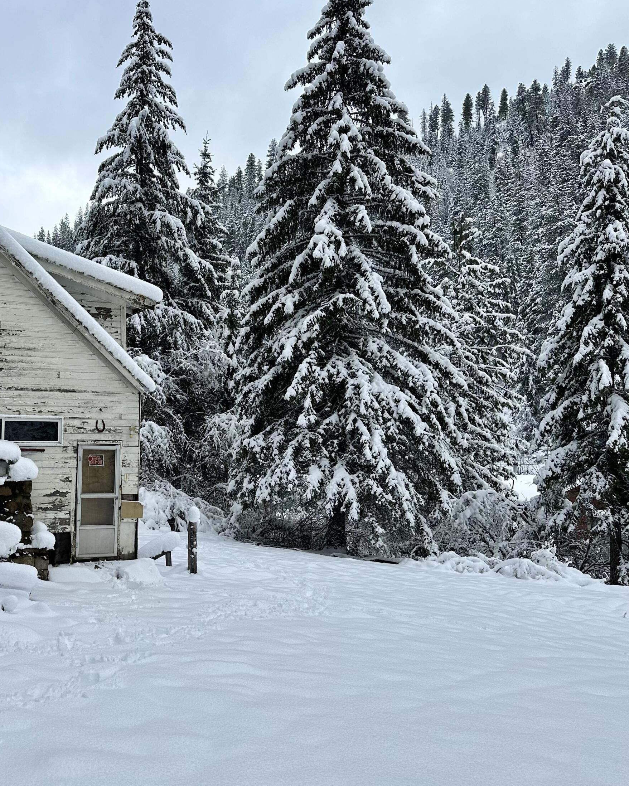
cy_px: 389
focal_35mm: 32
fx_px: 745
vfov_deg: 55.7
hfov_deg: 43.7
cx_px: 127
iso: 80
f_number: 1.78
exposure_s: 1/2203
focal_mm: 6.86
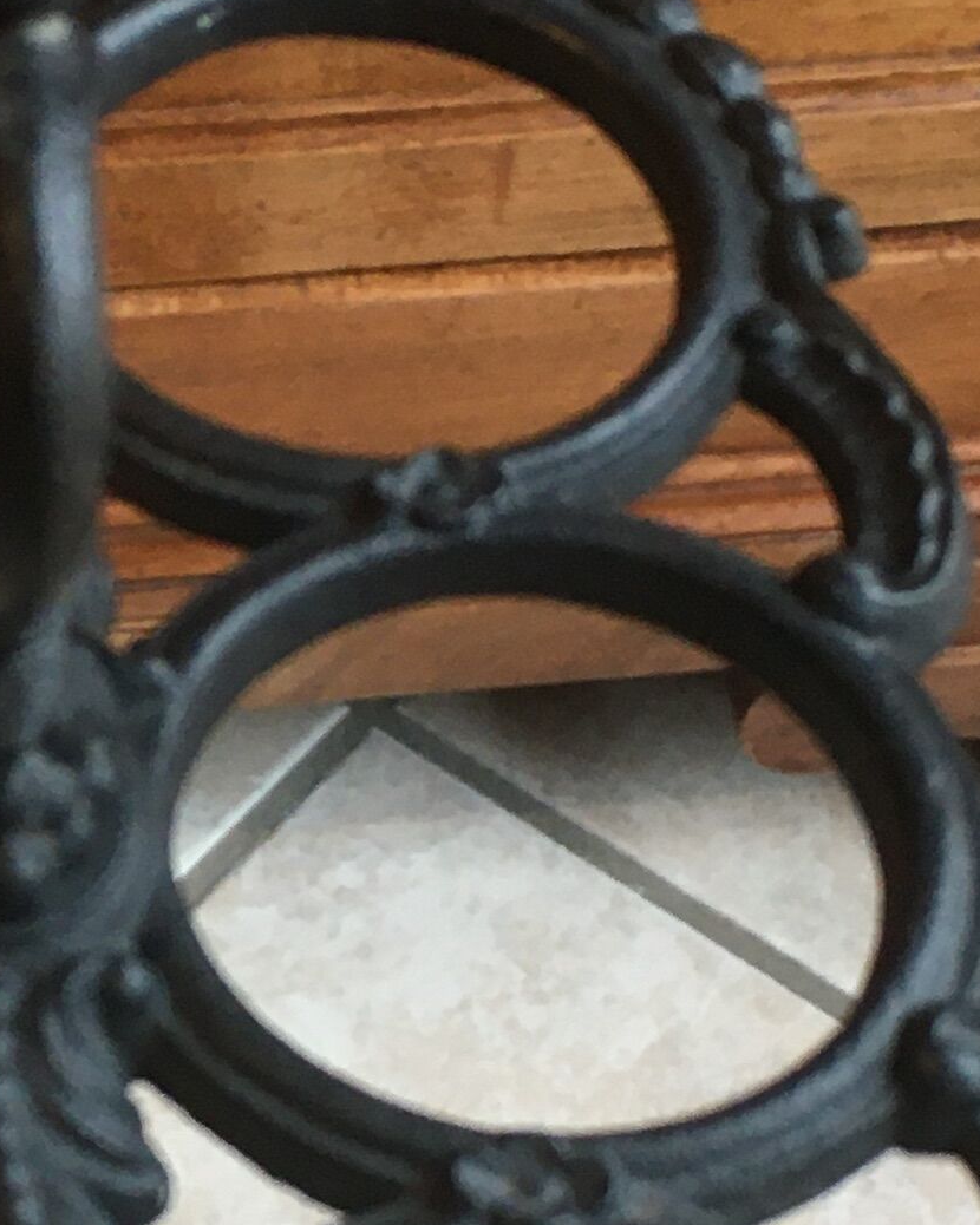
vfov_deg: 17.3
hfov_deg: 13.8
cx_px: 35
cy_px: 1008
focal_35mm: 110
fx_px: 3989
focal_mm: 4.15
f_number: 2.2
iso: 100
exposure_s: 1/33
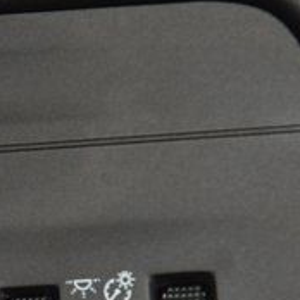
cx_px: -128
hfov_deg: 5.3
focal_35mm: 328
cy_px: 294
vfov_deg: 5.3
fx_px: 3216
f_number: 8
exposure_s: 1/125
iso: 100
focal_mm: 70
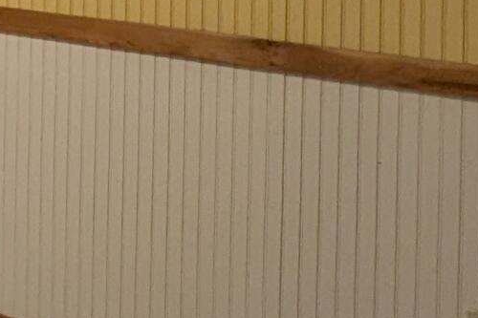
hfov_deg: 15.6
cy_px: -136
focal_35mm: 100
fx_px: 1327
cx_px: -515
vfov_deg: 13.0
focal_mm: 2.35
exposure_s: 1/24
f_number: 2.2
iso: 66
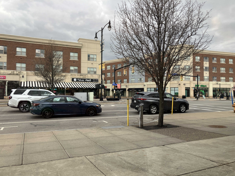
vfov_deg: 49.7
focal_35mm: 28
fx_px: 190
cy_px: 88
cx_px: 118
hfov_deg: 63.4
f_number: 1.8
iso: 32
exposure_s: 1/335
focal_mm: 3.99
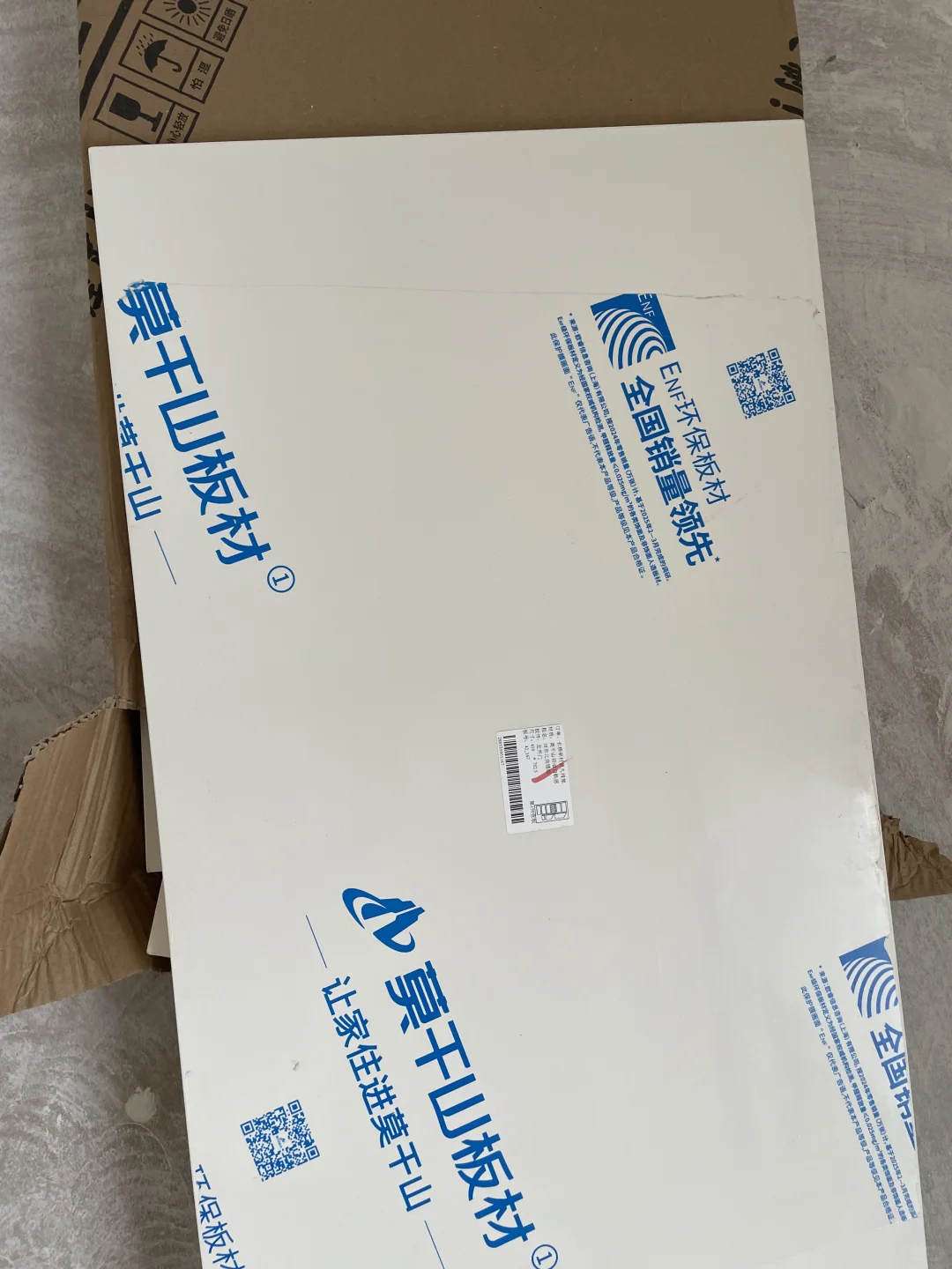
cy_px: 634
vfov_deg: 67.3
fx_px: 953
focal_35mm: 26
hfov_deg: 53.1
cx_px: 476
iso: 125
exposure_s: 1/108
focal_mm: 4.2
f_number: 1.6
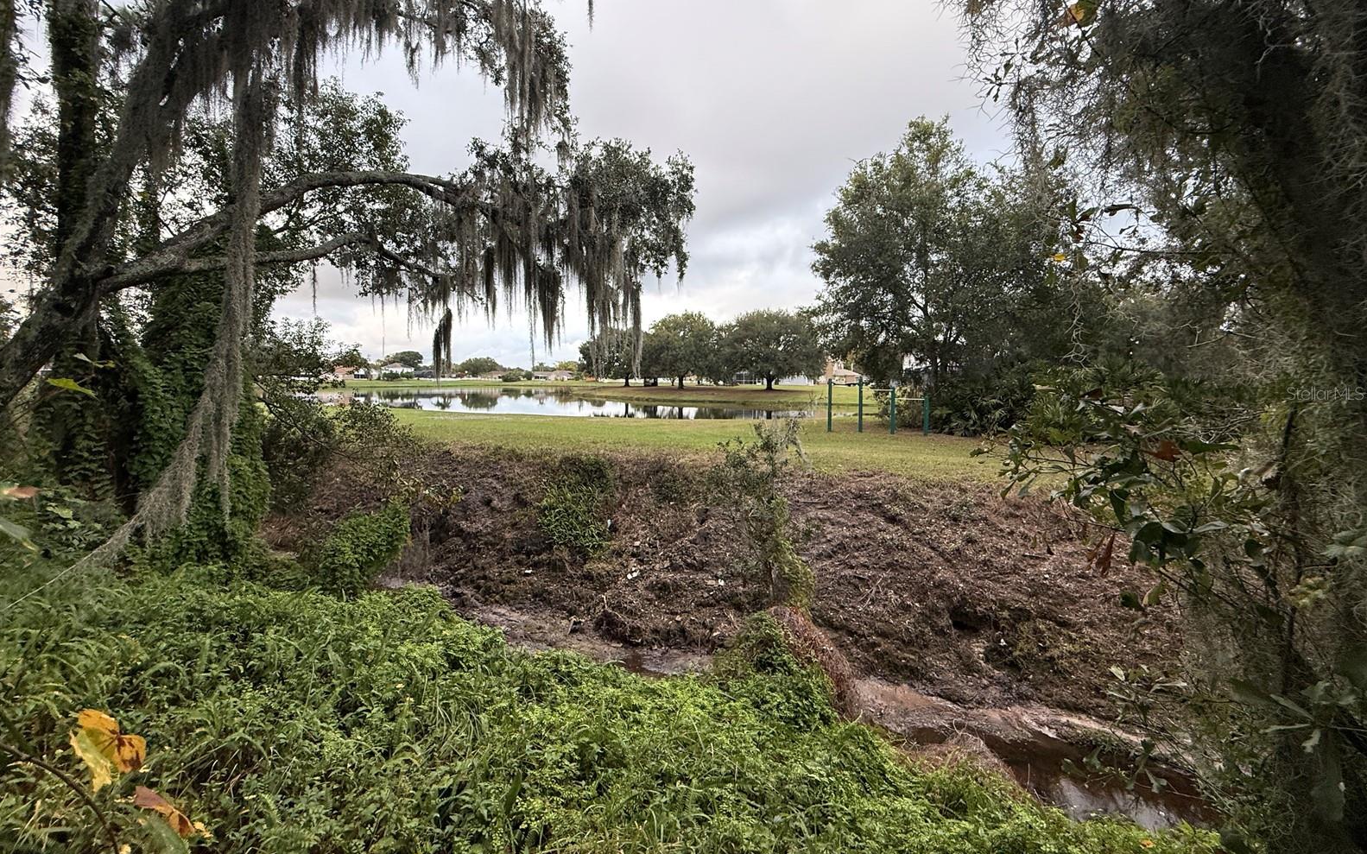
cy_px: 393
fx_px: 559
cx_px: 677
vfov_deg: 74.6
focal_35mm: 15
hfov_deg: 101.5
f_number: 2.2
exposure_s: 1/99
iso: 125
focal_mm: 2.22
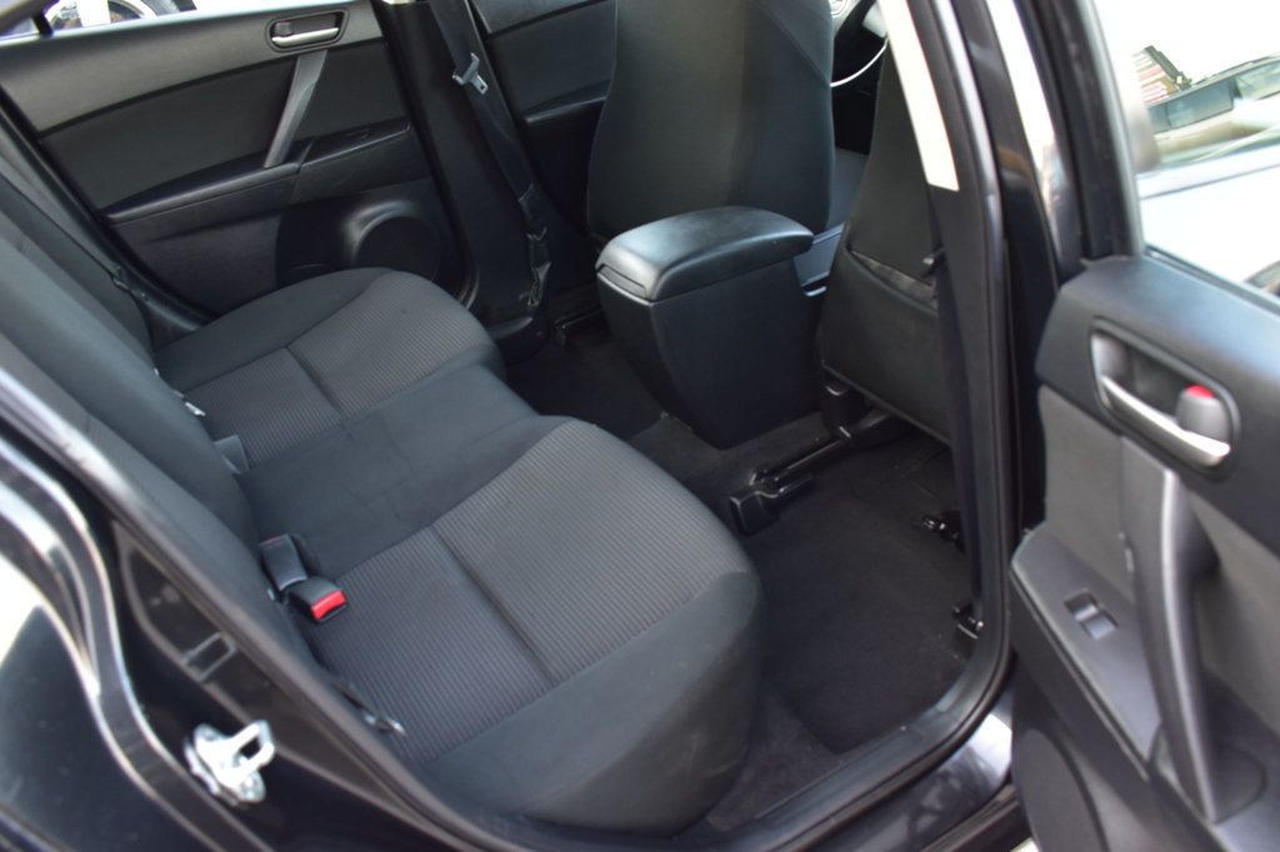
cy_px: 426
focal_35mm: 30
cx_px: 640
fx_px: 1066
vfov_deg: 43.6
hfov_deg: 61.9
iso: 560
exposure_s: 1/15
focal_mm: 20
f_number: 6.3
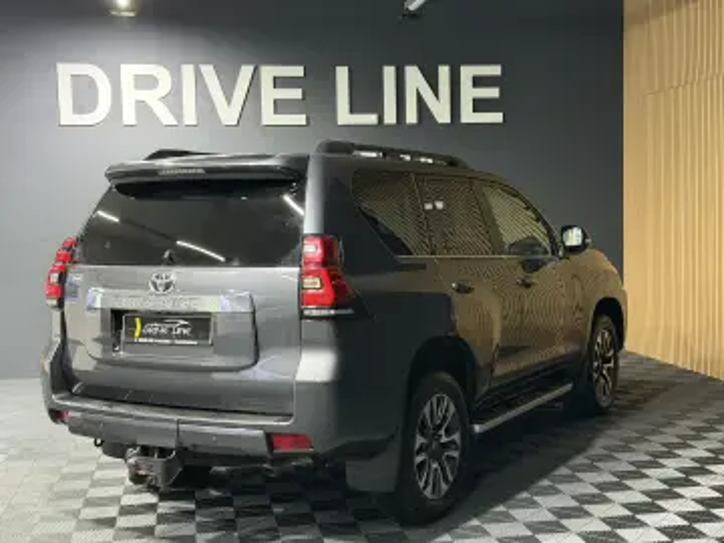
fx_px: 1004
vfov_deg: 30.3
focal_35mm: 48
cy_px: 272
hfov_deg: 39.7
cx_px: 362
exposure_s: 1/33
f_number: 1.78
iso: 320
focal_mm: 6.76
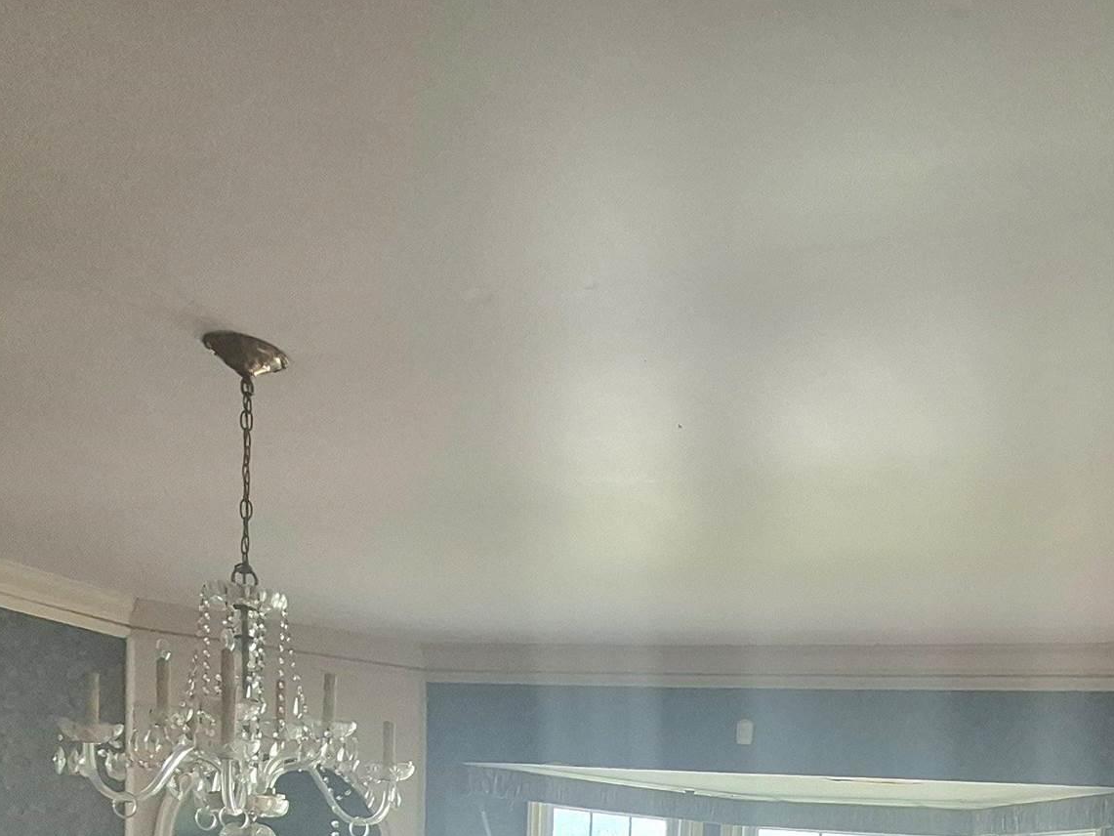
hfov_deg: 50.2
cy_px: 1072
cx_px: 850
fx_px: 1126
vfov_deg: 31.7
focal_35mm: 35
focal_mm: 1.74
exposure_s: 1/60.2
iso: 200
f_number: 2.2
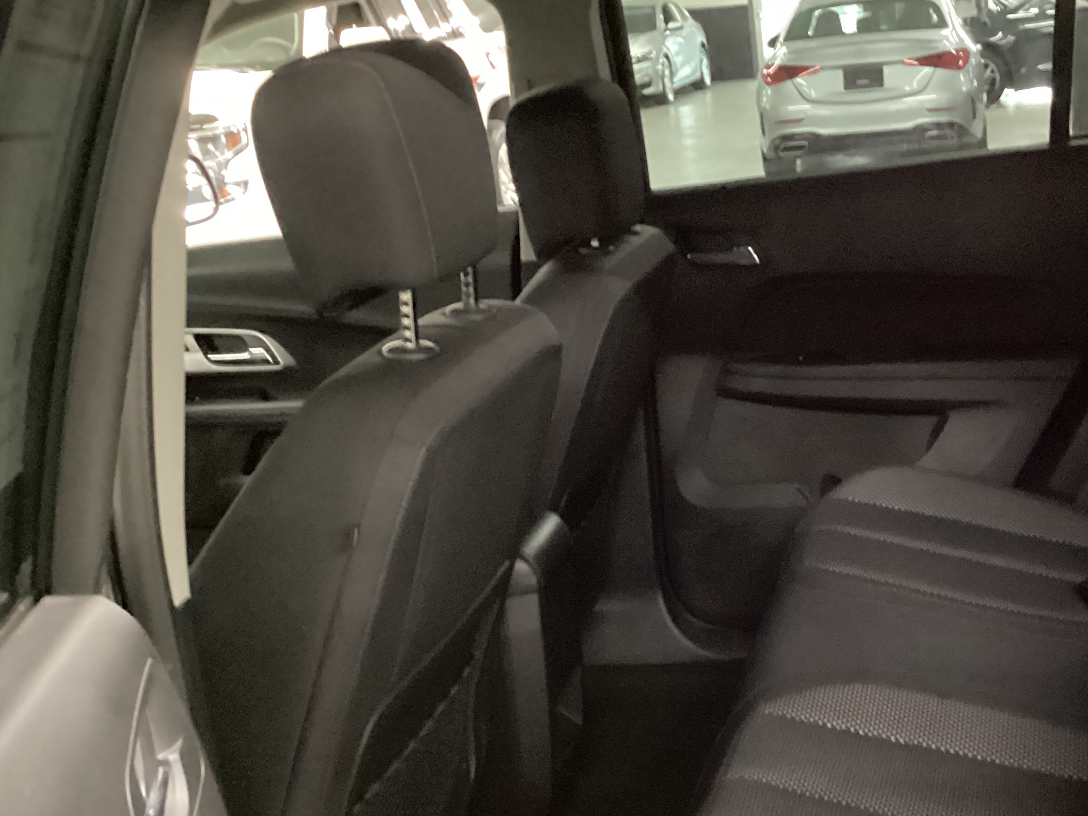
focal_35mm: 48
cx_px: 828
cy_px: 588
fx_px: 1509
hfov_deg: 38.5
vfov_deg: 29.9
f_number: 2.4
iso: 800
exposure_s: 1/15
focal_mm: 3.3
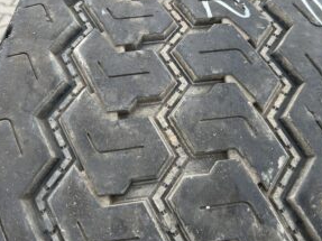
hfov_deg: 47.9
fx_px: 363
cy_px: 77
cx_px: 166
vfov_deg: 36.3
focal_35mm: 39
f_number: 1.5
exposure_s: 1/859
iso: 50
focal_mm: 5.7
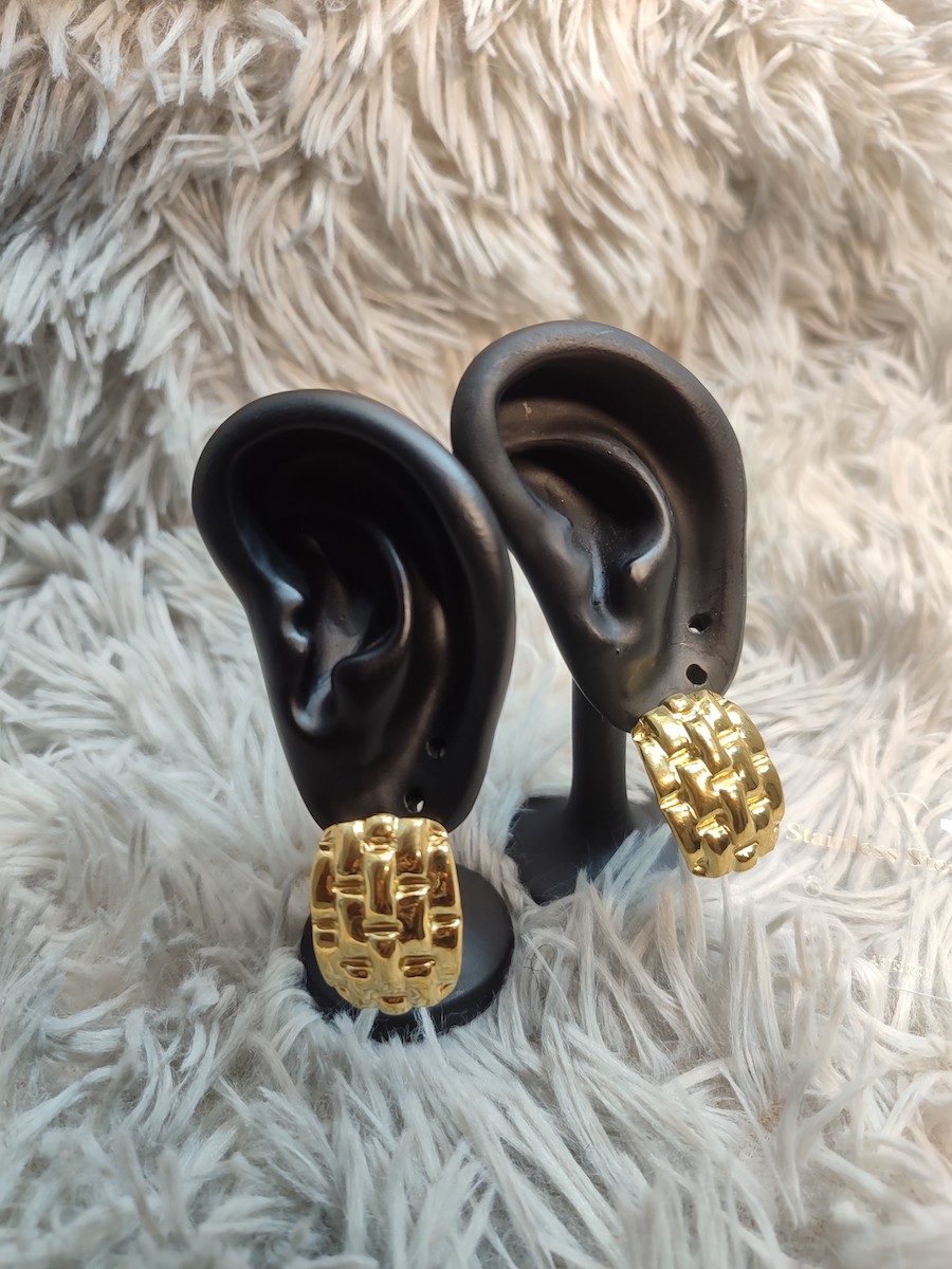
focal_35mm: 25
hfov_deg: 54.9
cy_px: 634
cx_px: 476
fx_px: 917
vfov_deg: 69.4
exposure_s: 1/50
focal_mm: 5.95
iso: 152
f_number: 1.89
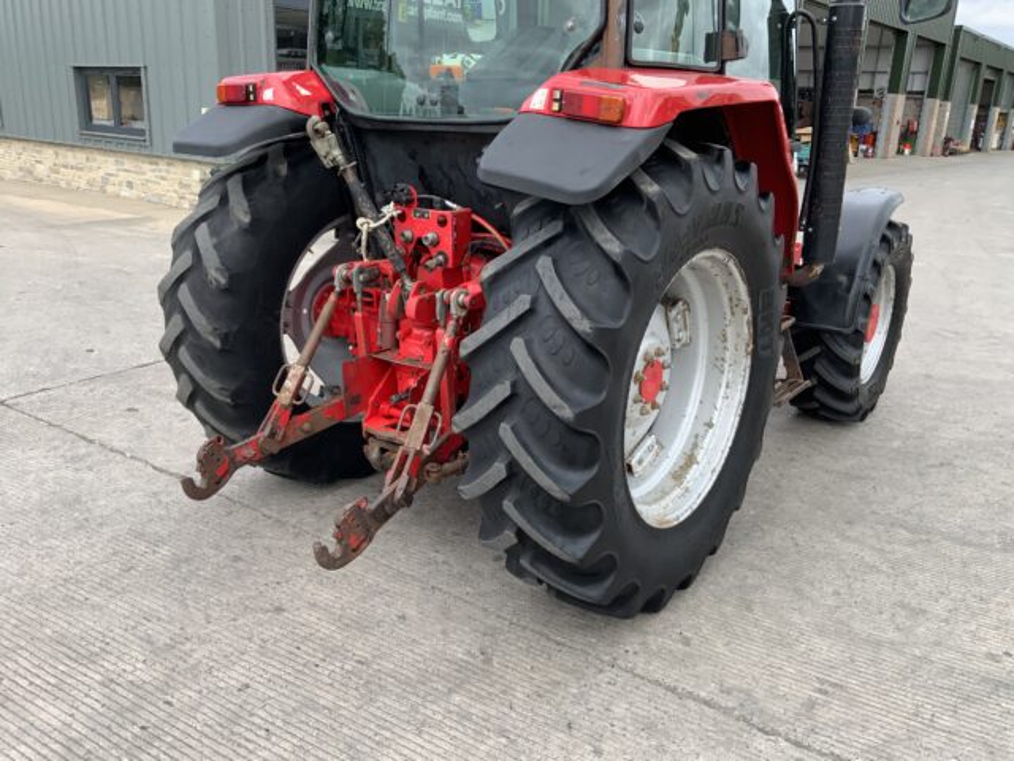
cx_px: 507
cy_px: 380
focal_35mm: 29
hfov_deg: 61.7
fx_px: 849
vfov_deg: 48.2
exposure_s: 1/500
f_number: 1.8
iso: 16
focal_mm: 3
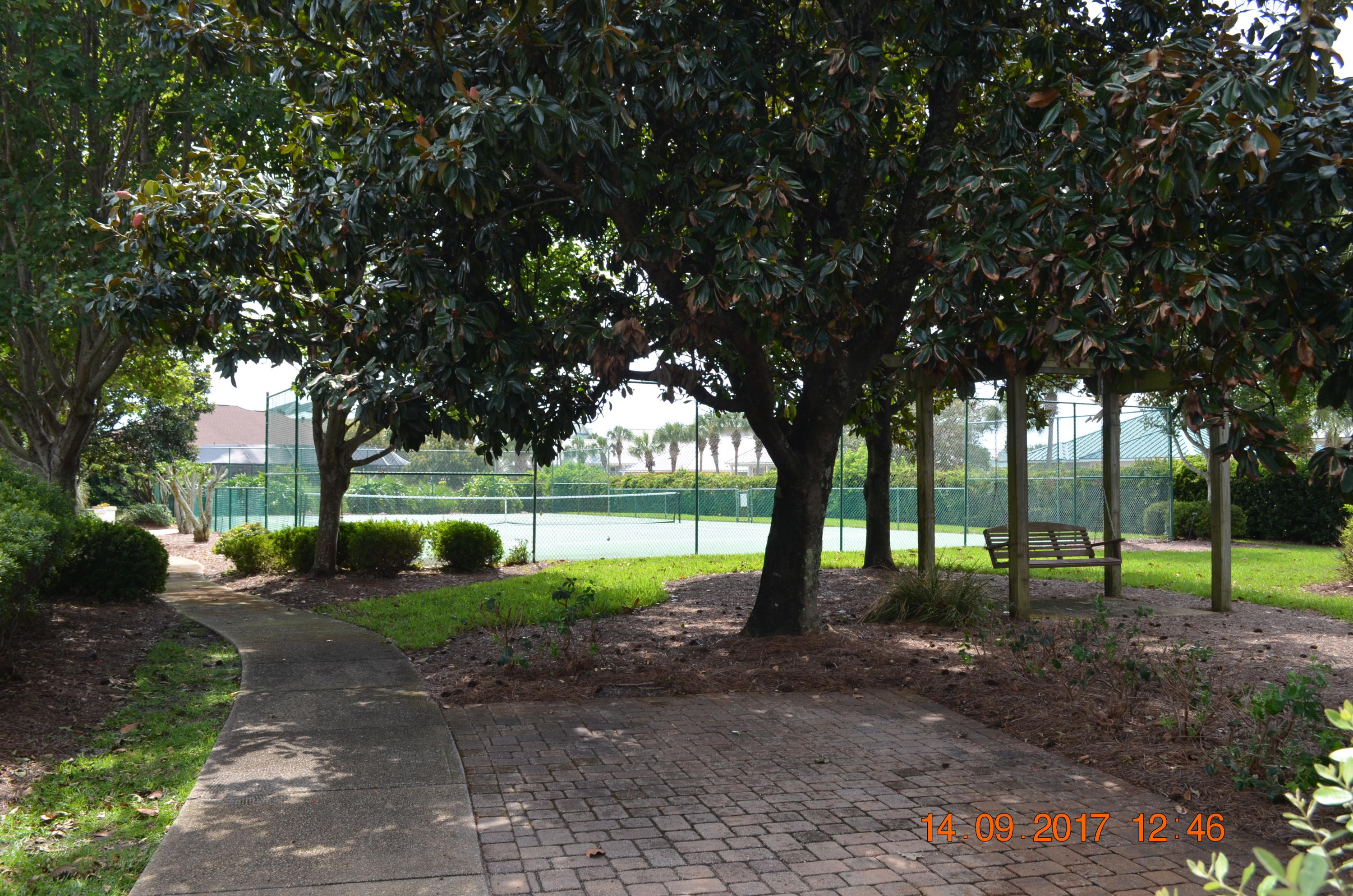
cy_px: 448
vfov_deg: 43.4
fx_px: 1125
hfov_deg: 62.0
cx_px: 676
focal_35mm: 30
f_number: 8
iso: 200
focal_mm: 20
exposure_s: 1/250
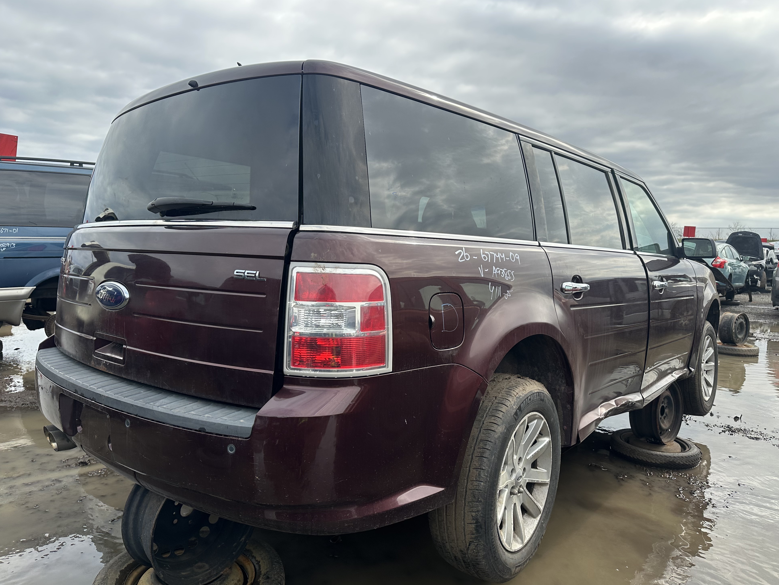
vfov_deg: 54.9
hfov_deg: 69.4
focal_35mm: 25
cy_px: 290
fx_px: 563
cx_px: 388
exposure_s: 1/2203
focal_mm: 6.86
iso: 80
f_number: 1.78
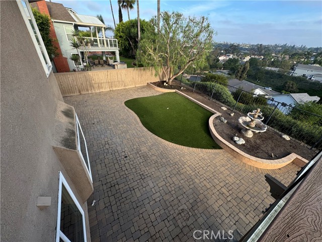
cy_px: 121
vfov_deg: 85.7
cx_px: 161
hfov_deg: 102.1
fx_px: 130
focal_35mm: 14
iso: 40
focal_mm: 2.22
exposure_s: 1/456
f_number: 2.2
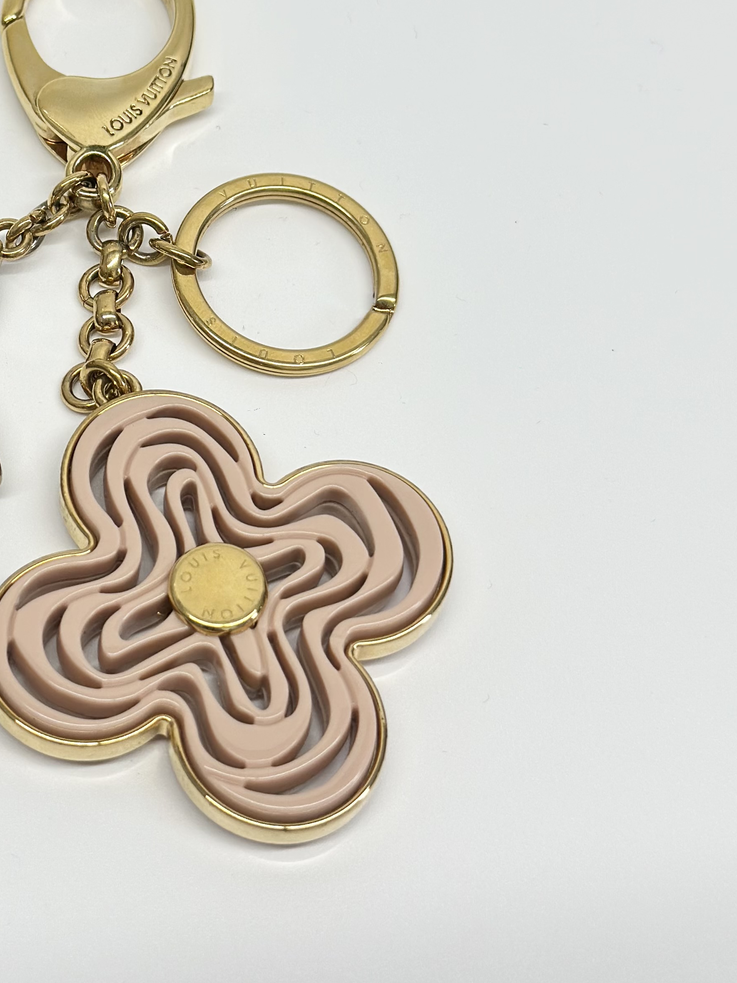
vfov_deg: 23.7
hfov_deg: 17.8
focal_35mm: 82
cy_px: 305
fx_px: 2328
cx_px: 147
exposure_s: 1/100
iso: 80
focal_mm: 6.86
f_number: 1.78
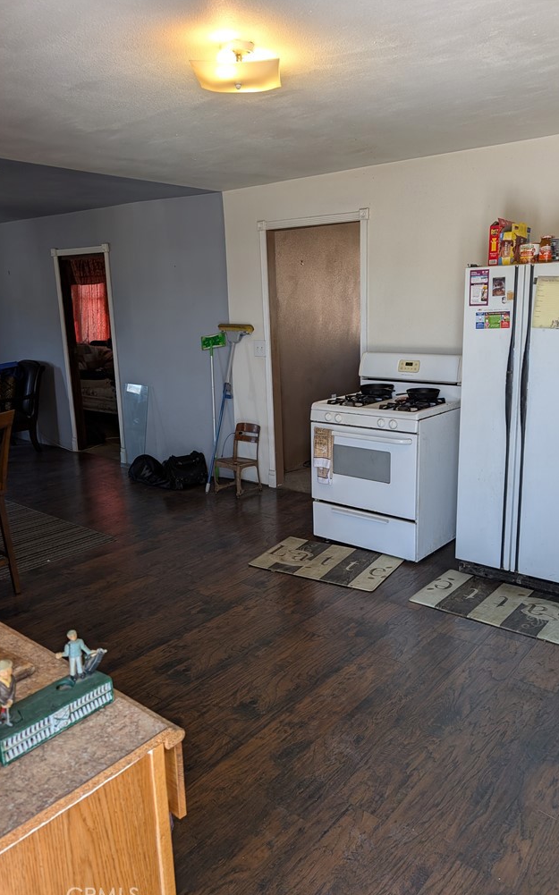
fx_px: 634
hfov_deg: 47.5
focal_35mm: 26
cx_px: 305
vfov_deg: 70.4
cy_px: 452
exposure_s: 1/120
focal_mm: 6.9
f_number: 1.68
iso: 79
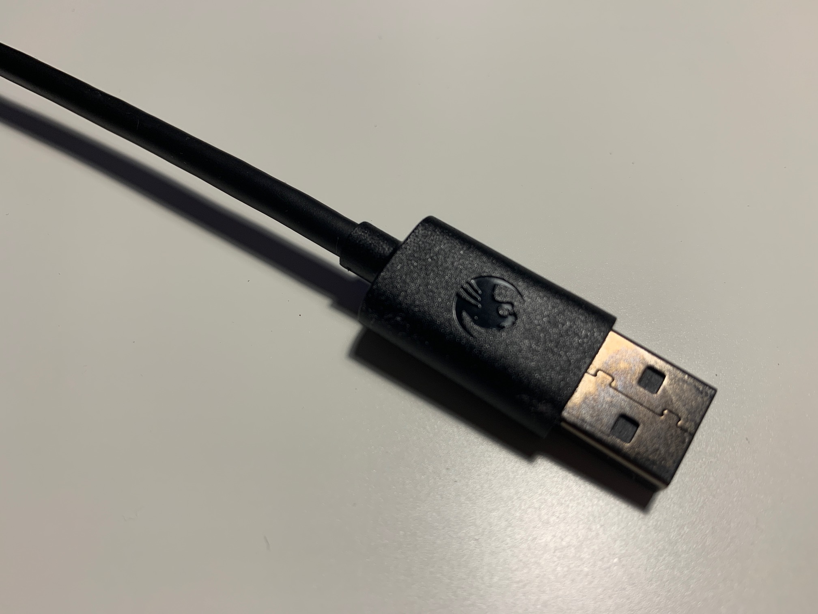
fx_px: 614
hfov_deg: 67.3
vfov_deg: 53.1
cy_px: 307
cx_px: 409
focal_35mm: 26
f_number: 1.8
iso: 40
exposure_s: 1/64
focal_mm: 4.25
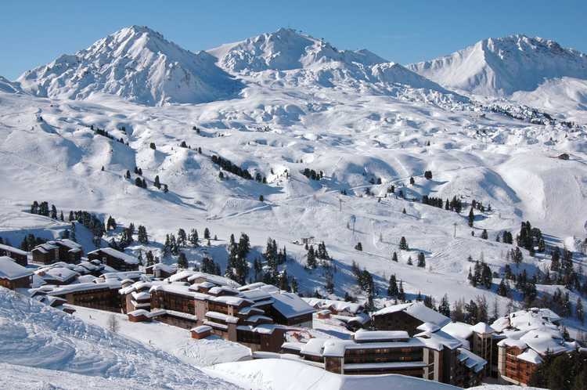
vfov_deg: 29.8
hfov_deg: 43.7
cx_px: 294
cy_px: 195
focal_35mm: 45
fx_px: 733
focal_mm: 30
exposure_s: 1/400
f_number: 13
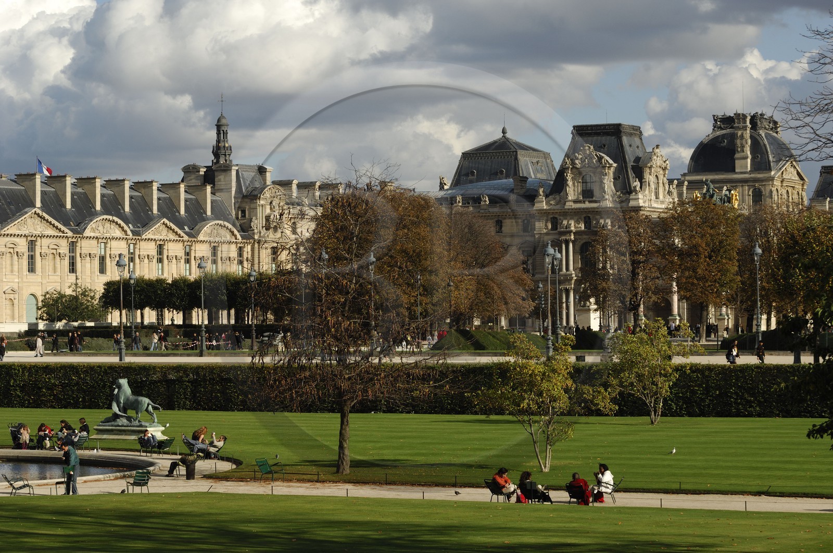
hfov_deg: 19.5
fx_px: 2426
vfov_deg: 13.0
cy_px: 276
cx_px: 416
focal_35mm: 105
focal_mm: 70
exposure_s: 1/200
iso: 100
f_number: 9.5
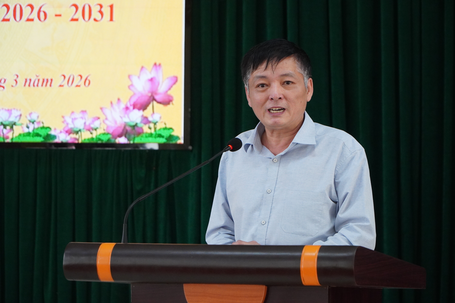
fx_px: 1705
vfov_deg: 10.1
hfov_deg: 15.2
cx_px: 228
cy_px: 152
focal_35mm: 135
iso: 2500
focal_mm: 90
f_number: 5.6
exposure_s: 1/160
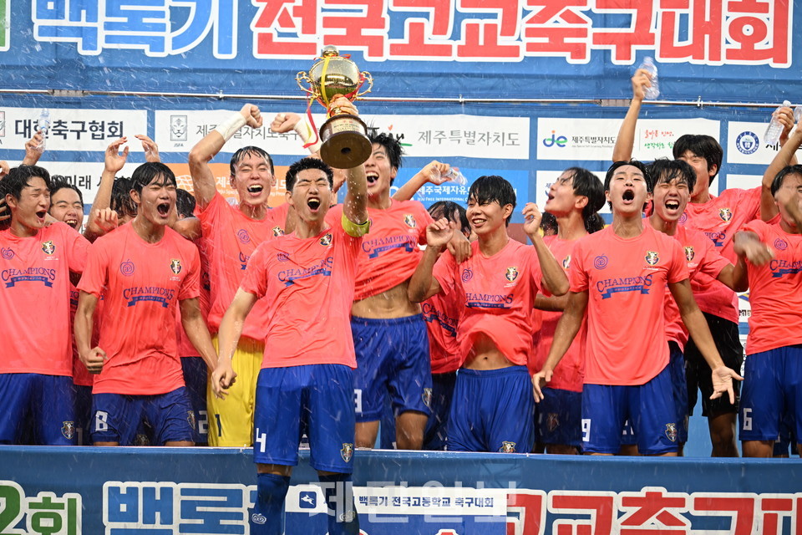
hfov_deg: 10.3
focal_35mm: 200
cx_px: 401
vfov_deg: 6.9
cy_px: 268
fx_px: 4455
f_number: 5
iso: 720
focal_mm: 200
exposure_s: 1/200
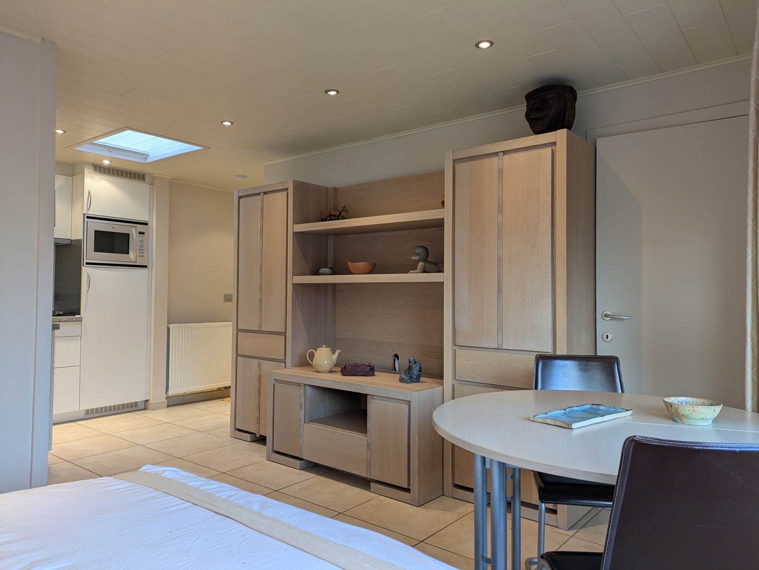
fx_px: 548
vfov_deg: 54.9
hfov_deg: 69.4
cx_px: 380
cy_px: 285
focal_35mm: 25
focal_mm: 5.43
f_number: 1.89
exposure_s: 1/50
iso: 58
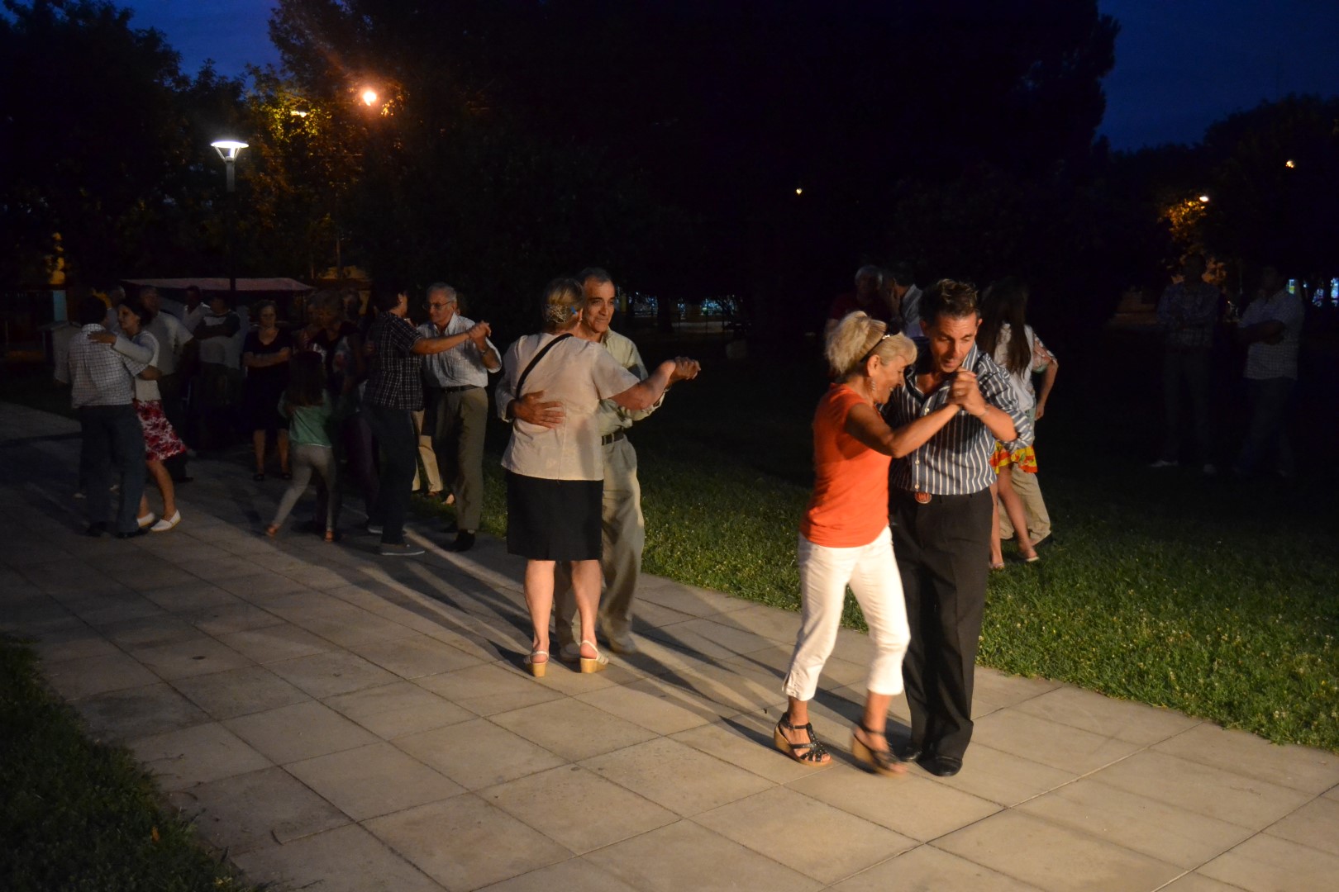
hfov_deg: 57.2
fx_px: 1227
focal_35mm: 33
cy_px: 446
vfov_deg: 40.0
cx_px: 670
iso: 3200
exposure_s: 1/50
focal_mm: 22
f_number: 3.8
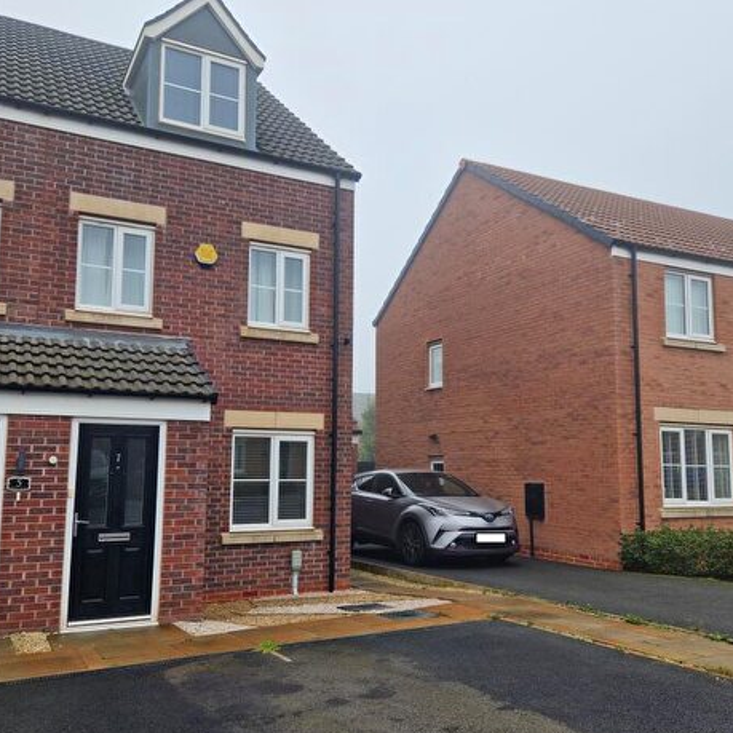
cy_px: 381
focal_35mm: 31
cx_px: 359
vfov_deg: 52.5
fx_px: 743
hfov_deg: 52.5
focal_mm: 5.4
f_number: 1.8
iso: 50
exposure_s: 1/180
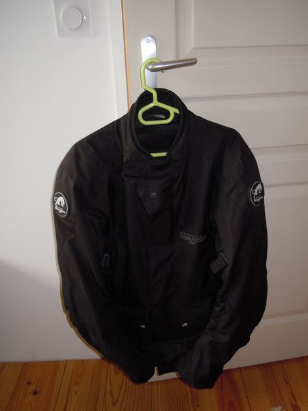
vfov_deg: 60.0
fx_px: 356
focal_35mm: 30
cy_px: 206
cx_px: 154
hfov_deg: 46.8
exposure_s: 1/30
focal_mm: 5.4
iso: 200
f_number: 3.5
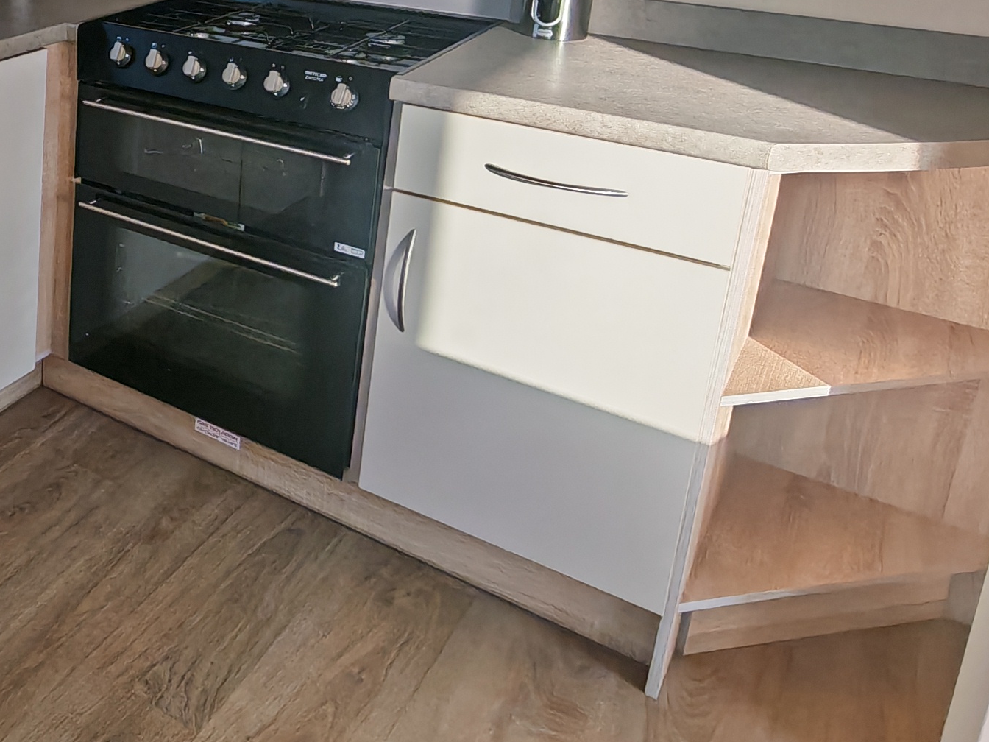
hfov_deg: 37.8
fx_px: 1114
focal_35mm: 39
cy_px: 46
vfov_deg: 34.3
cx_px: -155
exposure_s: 1/300
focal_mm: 1.82
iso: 50
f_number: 2
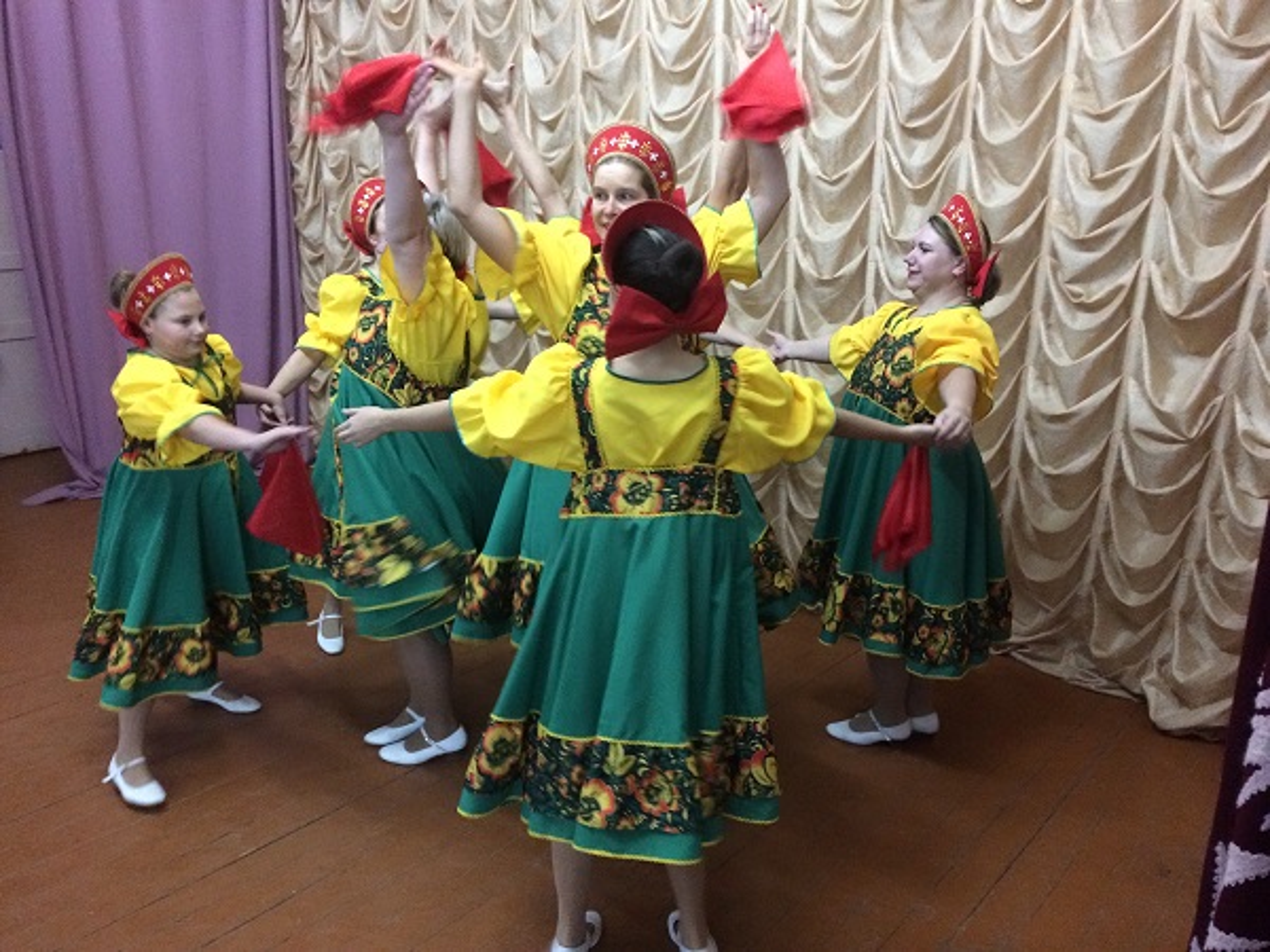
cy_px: 476
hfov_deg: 61.7
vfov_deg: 48.2
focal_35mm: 29
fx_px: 1064
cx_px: 635
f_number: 2.2
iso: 320
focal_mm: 4.15
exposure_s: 1/17
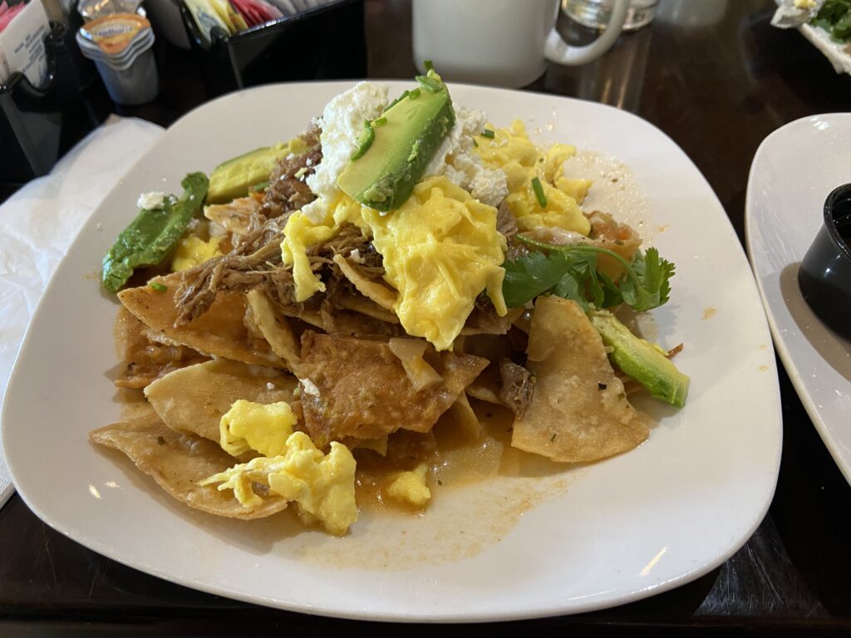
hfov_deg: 67.3
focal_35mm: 26
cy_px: 319
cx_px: 426
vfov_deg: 53.1
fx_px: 639
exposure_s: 1/60
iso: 200
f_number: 1.8
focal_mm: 4.25
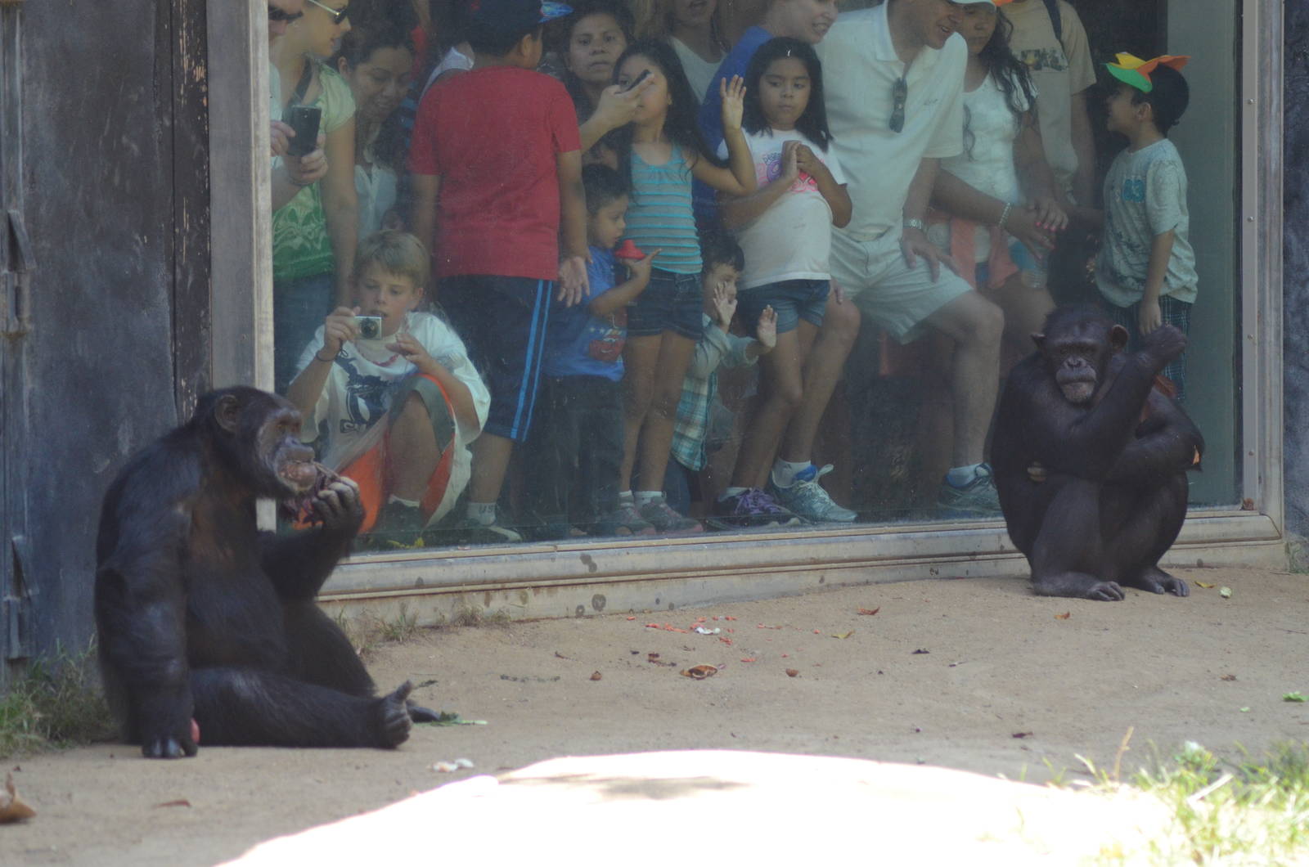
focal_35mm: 232
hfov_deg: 8.9
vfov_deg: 5.9
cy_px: 434
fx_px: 8437
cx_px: 654
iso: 1100
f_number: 4.5
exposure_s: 1/500
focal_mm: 155
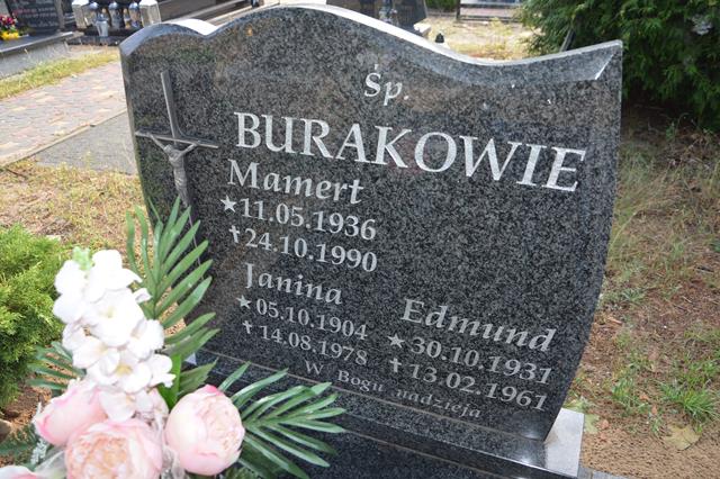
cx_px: 360
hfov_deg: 67.4
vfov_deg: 47.9
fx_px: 540
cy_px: 240
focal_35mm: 27
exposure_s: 1/125
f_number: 4
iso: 160
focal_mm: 18
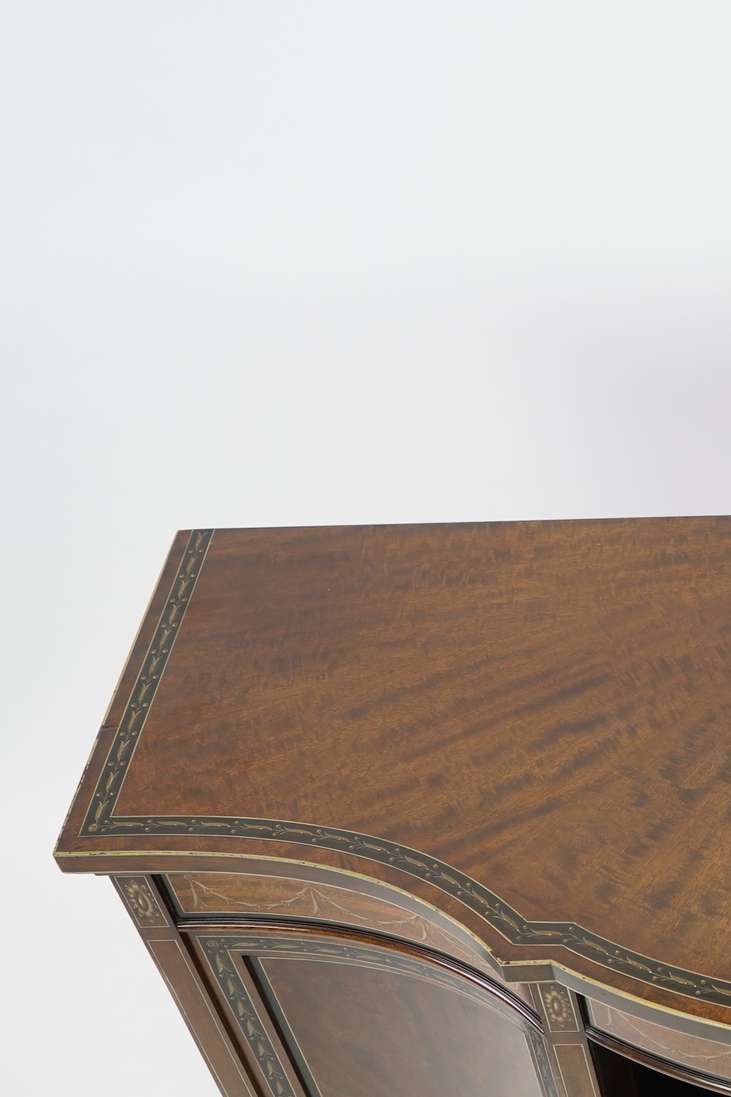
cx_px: 942
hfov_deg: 20.7
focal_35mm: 60
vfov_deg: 33.3
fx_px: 1828
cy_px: 669
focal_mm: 31
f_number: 5
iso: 640
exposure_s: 1/60
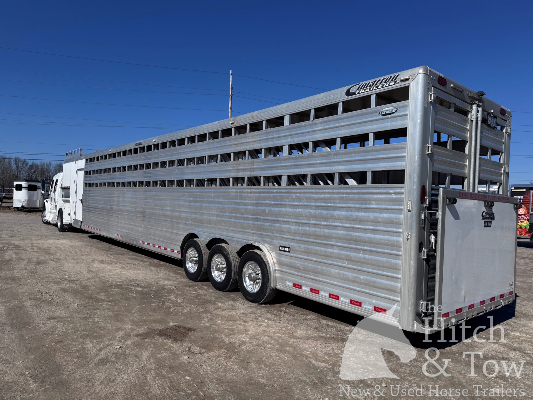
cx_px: 266
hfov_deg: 71.6
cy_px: 200
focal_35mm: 24
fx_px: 370
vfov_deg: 56.8
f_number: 1.78
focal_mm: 6.76
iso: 80
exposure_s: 1/9009
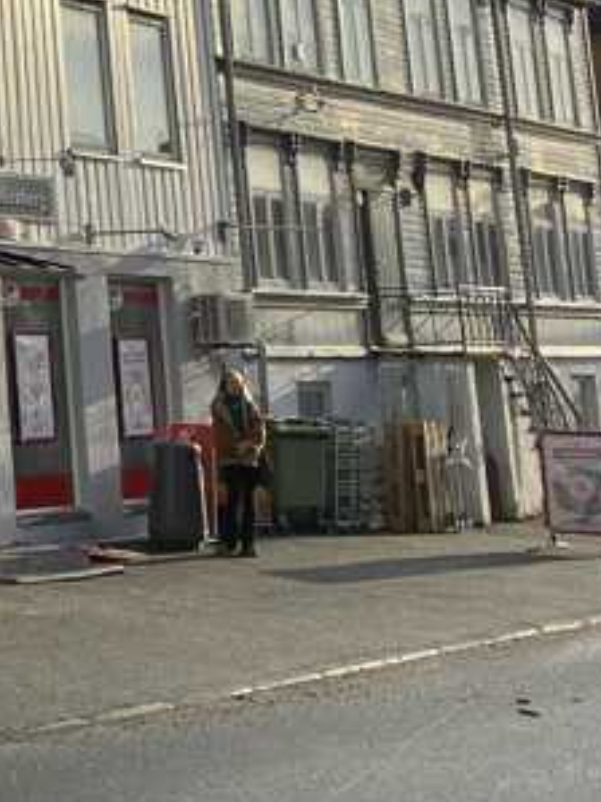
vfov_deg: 19.9
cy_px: -97
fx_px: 2178
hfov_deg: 13.3
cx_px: -639
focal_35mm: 94
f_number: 1.8
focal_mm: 4.25
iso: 32
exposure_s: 1/2571
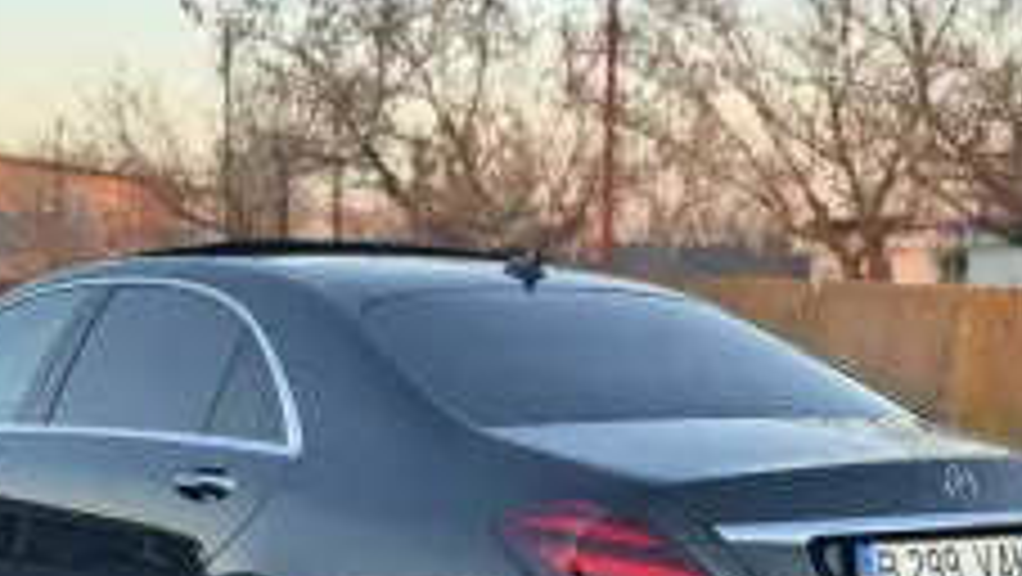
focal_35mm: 83
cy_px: 459
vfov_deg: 14.5
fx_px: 2251
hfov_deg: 25.5
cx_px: 378
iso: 50
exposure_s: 1/204
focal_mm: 6.76
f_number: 1.78
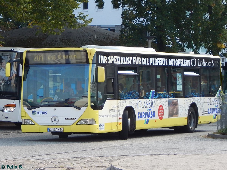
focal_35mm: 114
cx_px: 114
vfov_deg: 13.0
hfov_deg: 17.3
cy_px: 85
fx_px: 747
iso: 125
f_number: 4.6
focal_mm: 20.5
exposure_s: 1/250
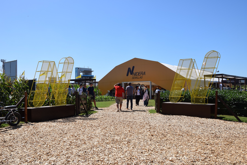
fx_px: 247
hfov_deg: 53.1
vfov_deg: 36.9
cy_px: 82
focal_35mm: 36
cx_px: 124
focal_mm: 24
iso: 200
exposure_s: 1/400
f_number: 10
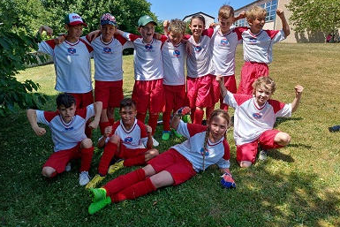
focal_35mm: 27
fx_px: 255
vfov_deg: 47.9
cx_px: 173
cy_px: 108
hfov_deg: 67.4
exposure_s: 1/244
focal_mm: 4.6
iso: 32
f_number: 1.8
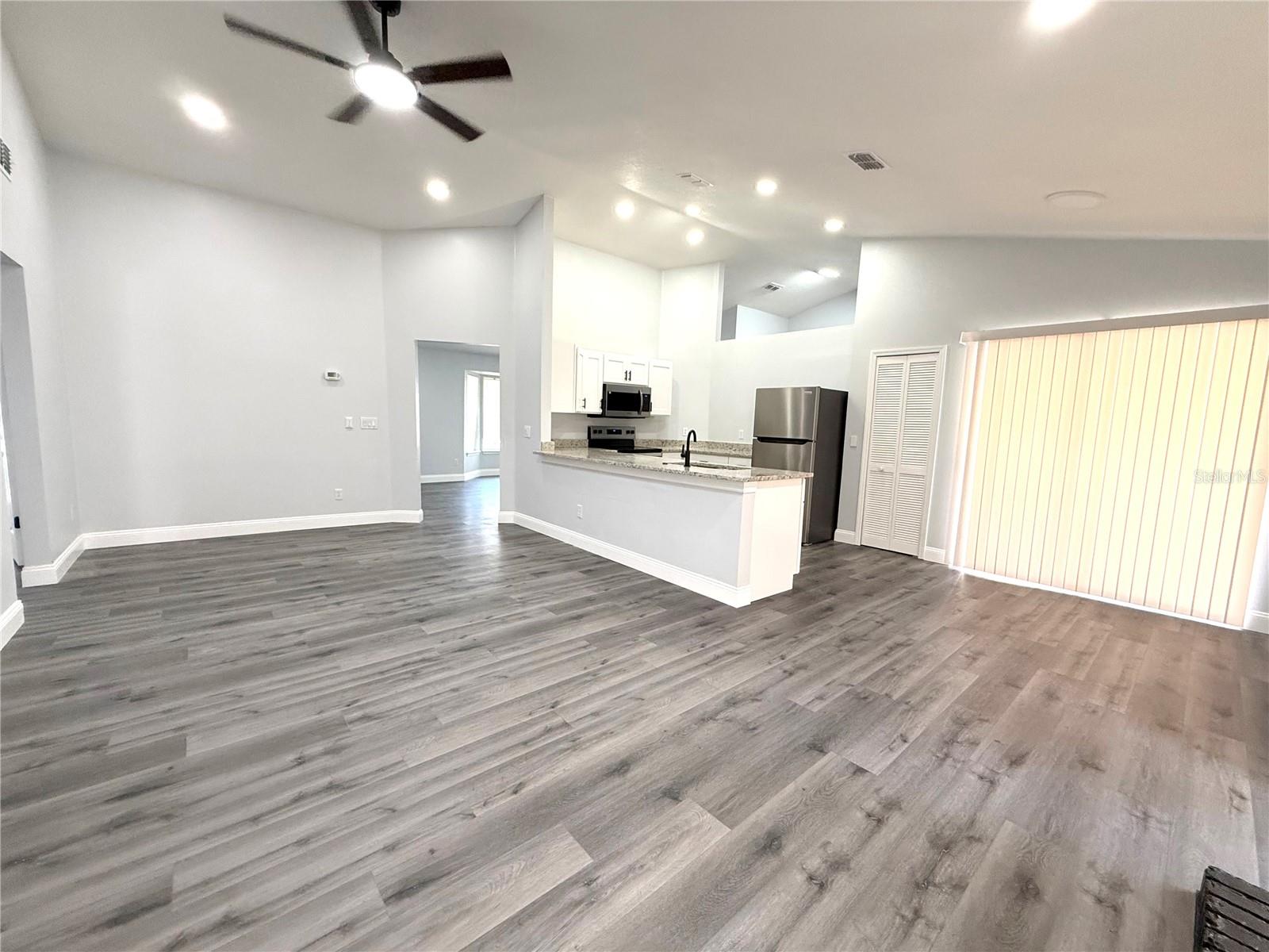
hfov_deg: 102.1
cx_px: 634
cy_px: 476
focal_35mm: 14
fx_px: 513
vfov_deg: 85.7
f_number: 2.2
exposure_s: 1/120
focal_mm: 2.22
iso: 250
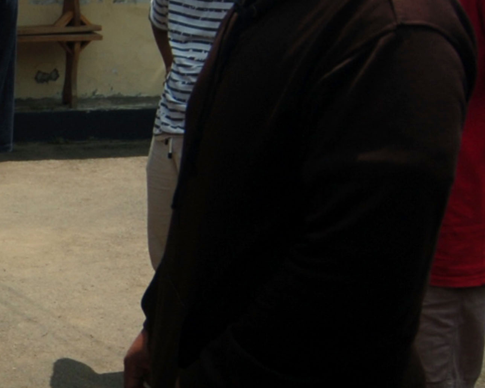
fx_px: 1005
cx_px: -200
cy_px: 202
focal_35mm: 70
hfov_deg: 23.0
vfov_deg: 21.9
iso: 200
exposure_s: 1/2500
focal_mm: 16
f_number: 4
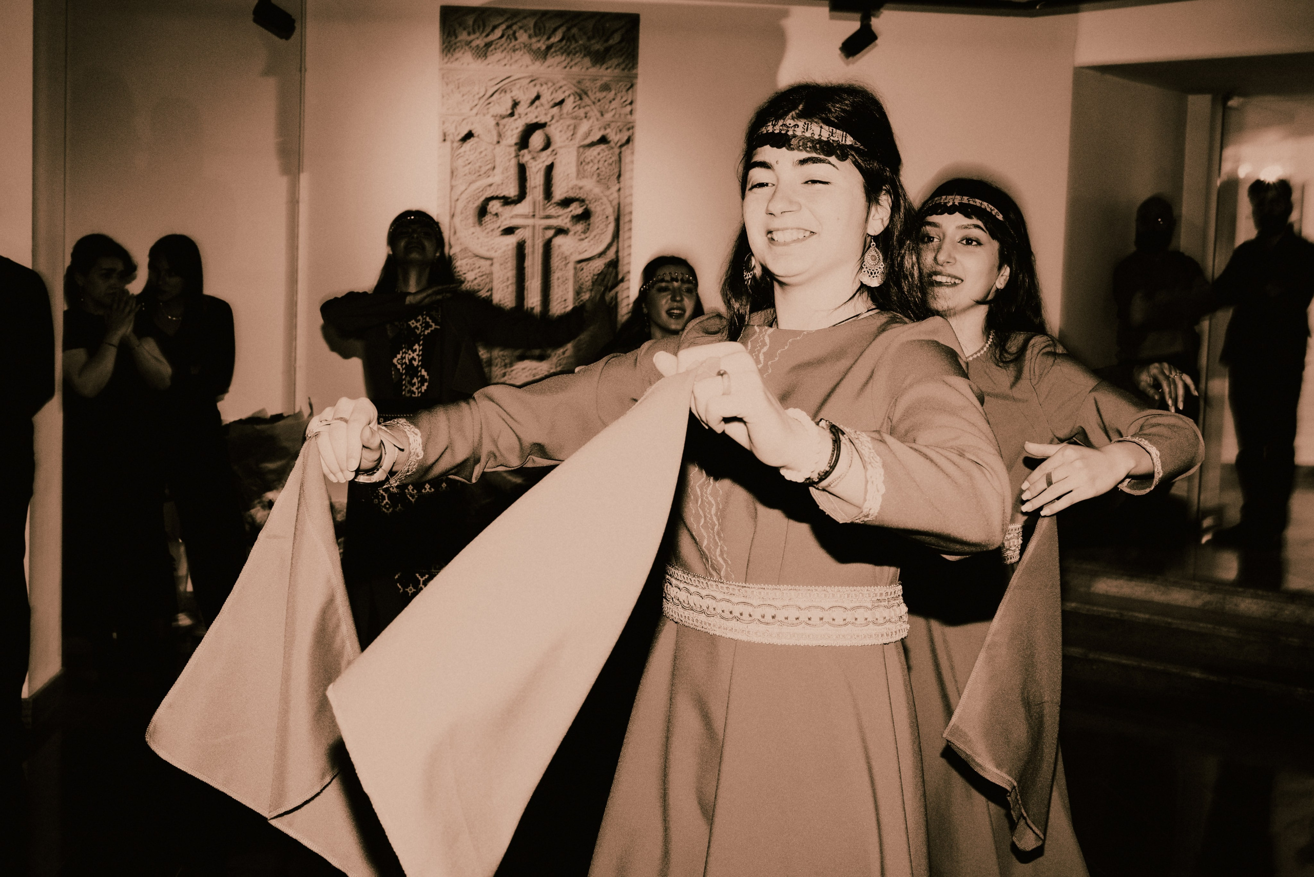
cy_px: 438
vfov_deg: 29.3
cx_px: 657
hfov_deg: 42.7
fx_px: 1680
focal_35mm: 46
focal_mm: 46
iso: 1600
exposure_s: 1/15
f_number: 11
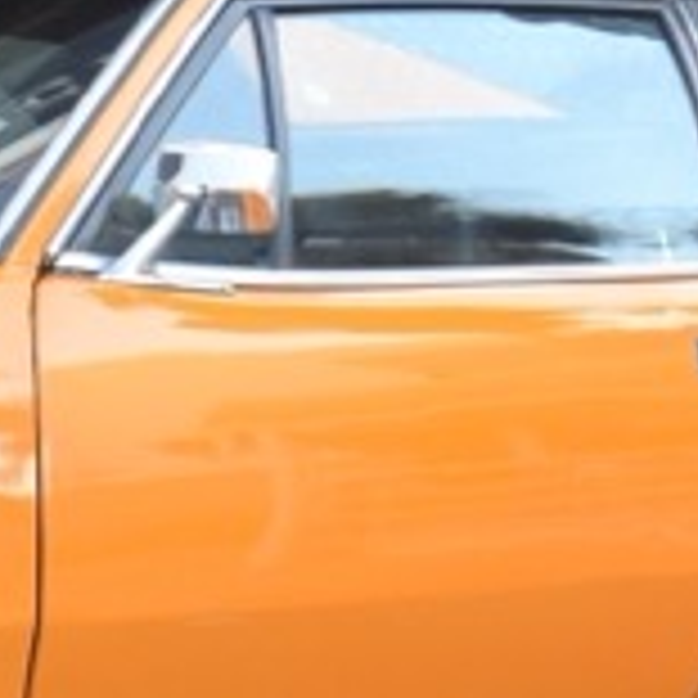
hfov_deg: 7.1
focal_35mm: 245
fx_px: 5589
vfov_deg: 7.1
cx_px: -207
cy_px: 581
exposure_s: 1/100
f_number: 5
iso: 400
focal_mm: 32
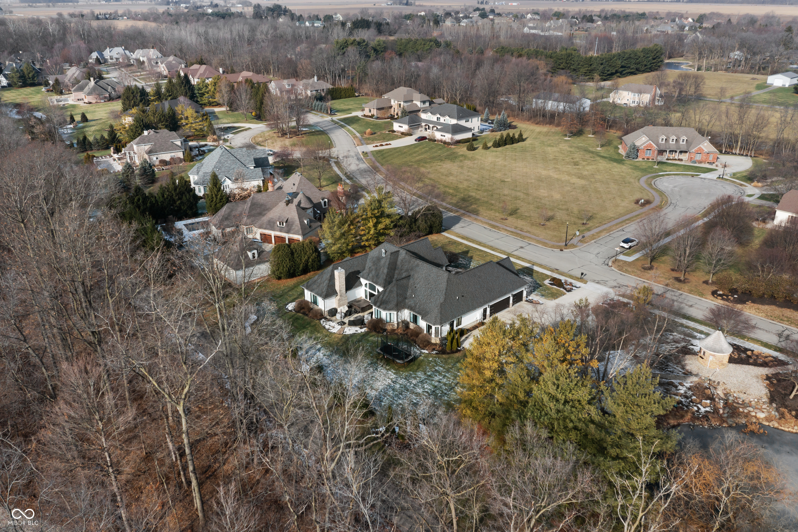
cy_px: 266
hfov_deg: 65.5
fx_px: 621
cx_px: 399
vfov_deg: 46.4
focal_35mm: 28
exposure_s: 1/160
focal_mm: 10.26
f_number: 4.5
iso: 100
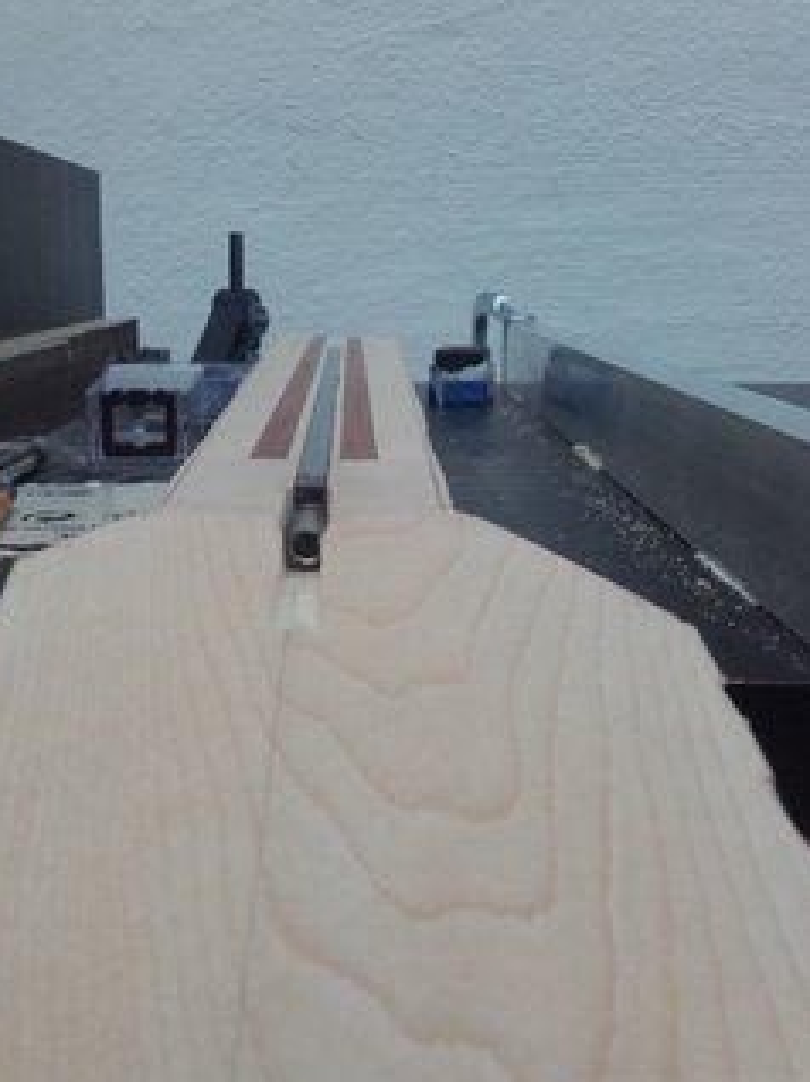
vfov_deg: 47.8
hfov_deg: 36.6
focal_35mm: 39
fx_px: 1218
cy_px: 493
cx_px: 306
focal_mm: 3.31
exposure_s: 1/172
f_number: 2.2
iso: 50
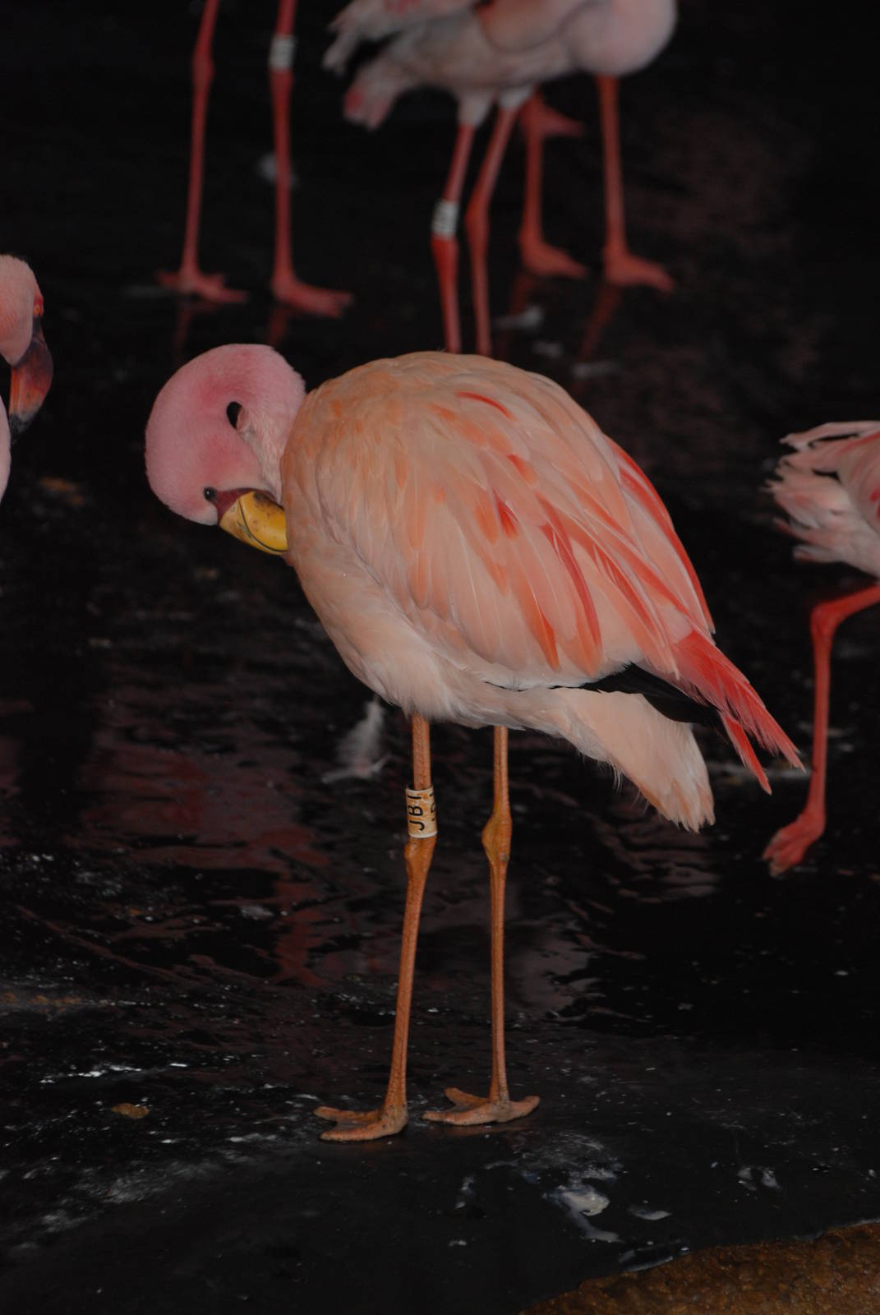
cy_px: 658
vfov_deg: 9.1
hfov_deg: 6.1
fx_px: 8226
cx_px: 440
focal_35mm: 225
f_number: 4.5
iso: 360
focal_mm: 150
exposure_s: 1/60
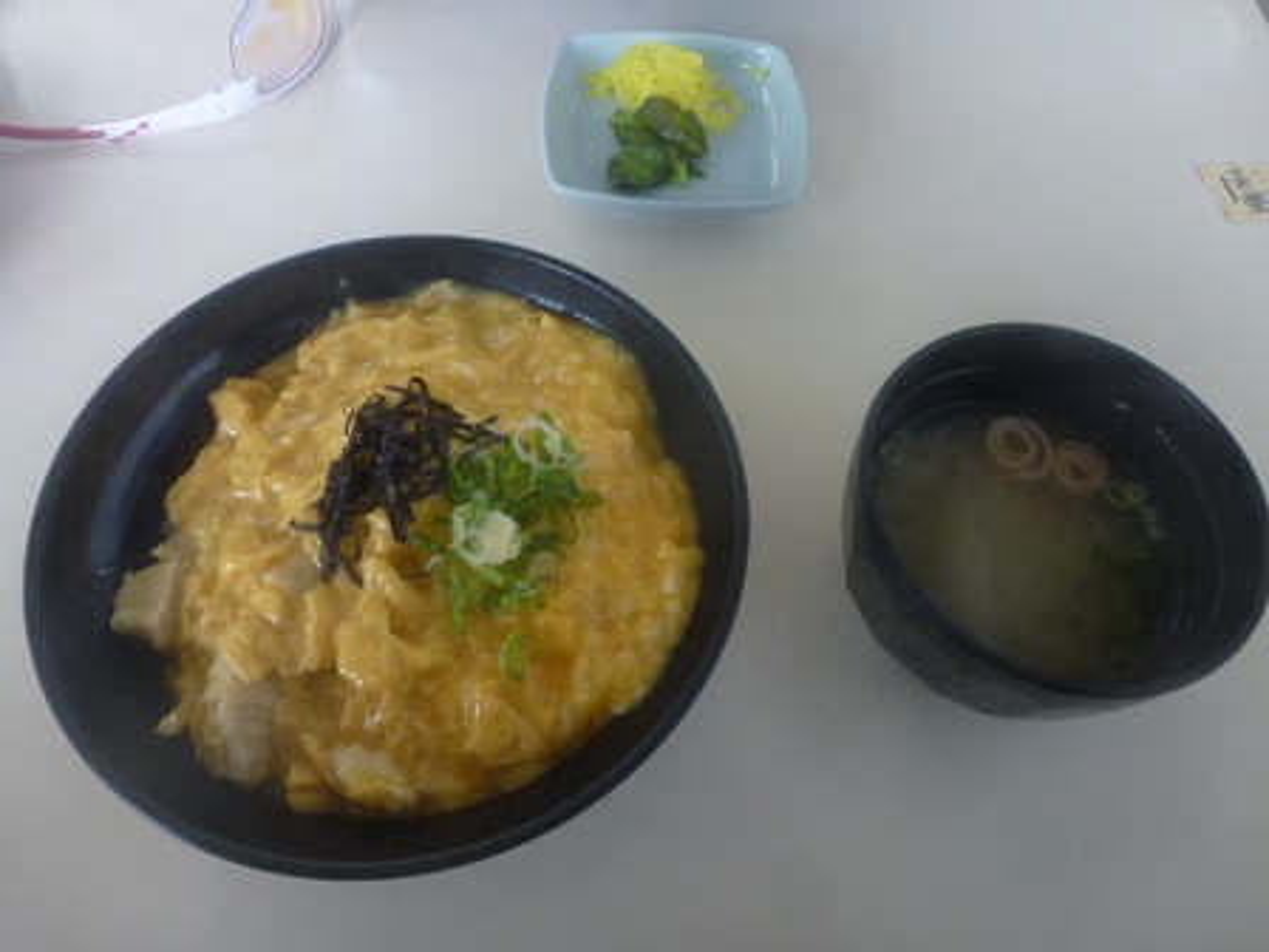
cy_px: 476
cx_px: 634
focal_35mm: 24
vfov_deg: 56.8
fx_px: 880
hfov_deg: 71.6
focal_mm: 4.3
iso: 200
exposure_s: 1/13
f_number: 3.3
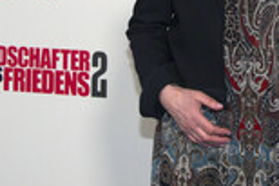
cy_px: -23
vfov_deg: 9.3
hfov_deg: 13.9
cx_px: 269
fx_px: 1133
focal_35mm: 146
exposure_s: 1/125
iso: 1600
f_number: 6.3
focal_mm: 50
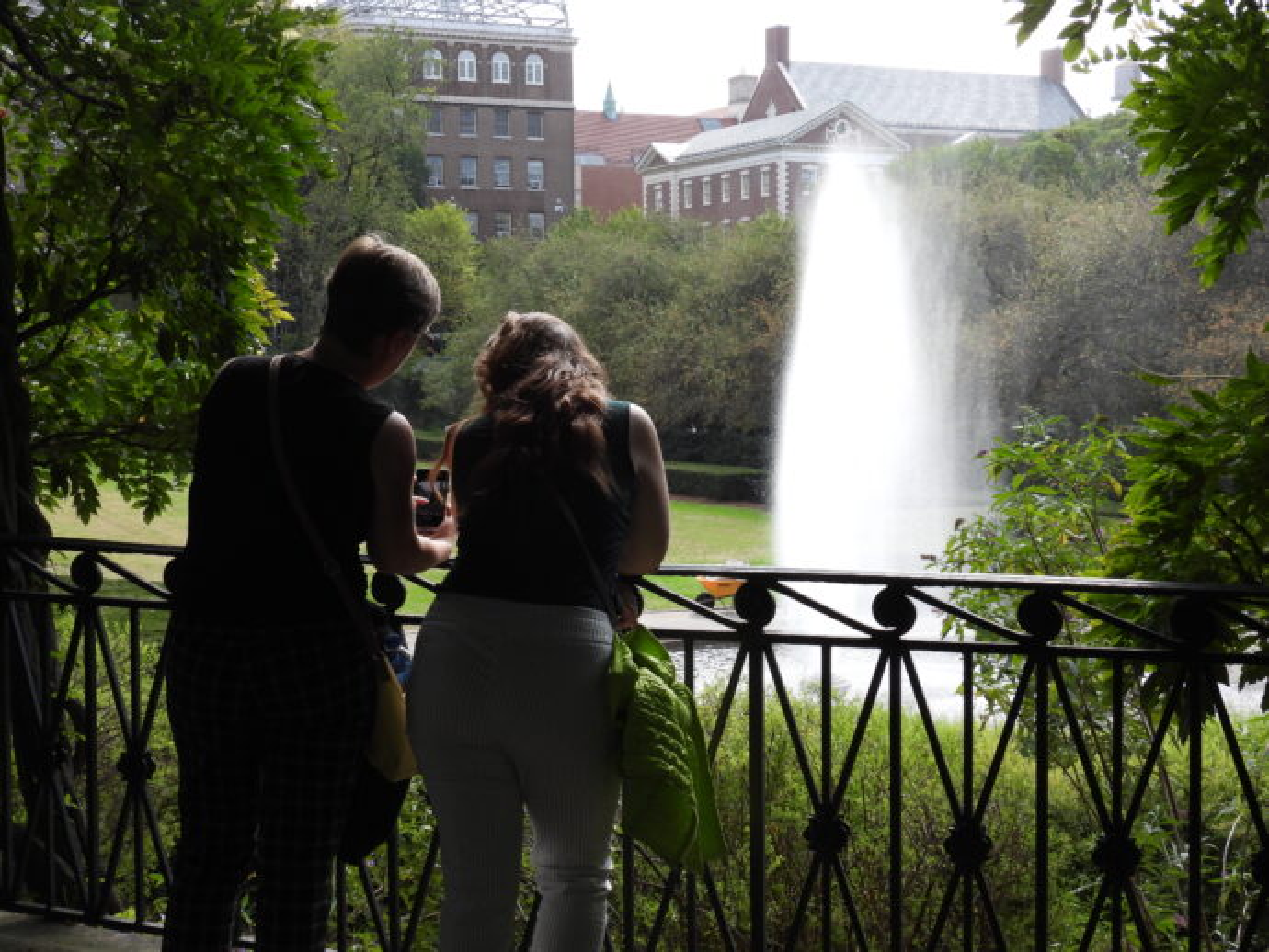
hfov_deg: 38.2
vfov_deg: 29.1
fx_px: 1834
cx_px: 634
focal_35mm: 50
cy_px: 476
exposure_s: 1/200
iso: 100
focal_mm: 8.9
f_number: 5
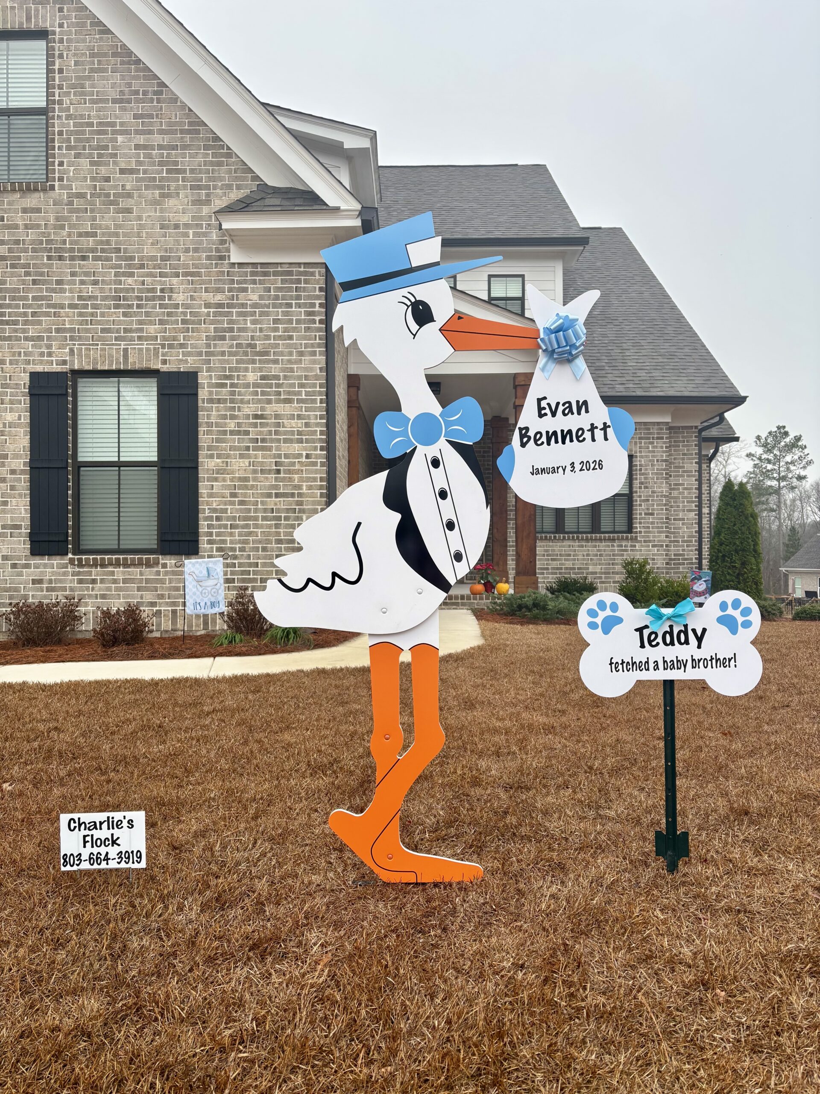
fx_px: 821
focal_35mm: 26
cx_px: 410
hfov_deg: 53.1
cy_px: 547
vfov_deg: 67.3
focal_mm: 5.96
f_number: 1.6
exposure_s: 1/468
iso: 50
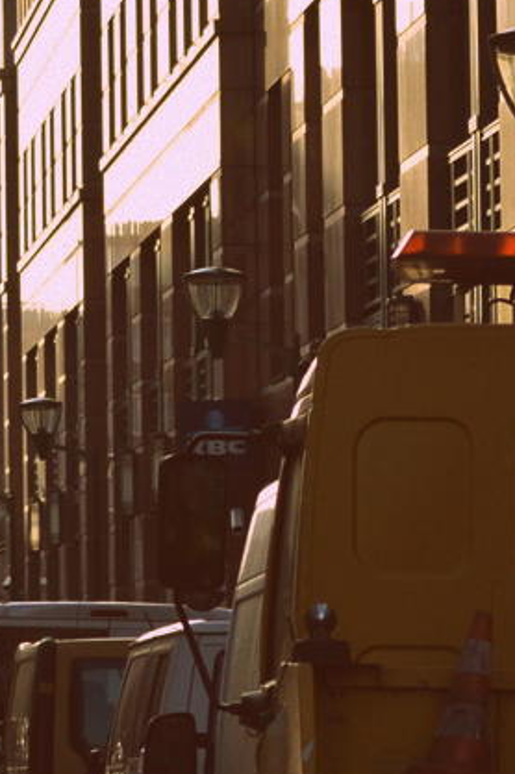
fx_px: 6790
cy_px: 335
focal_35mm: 316
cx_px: -295
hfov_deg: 4.3
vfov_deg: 6.5
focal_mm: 55
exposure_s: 1/1250
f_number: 5
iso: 400
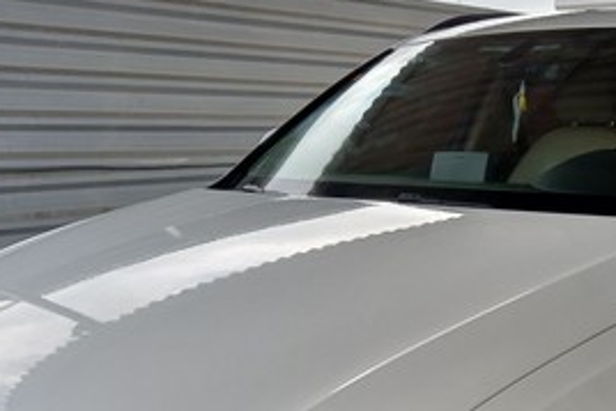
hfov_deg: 31.9
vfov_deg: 21.2
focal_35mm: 62
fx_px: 1061
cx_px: 446
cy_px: 411
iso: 32
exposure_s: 1/60
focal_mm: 4.6
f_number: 2
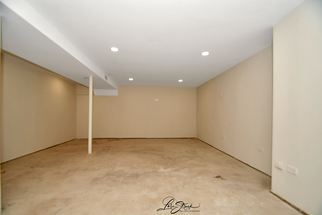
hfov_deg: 100.4
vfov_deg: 77.3
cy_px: 108
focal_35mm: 15
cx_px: 161
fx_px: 134
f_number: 8
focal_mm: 10
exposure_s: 1/320
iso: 400
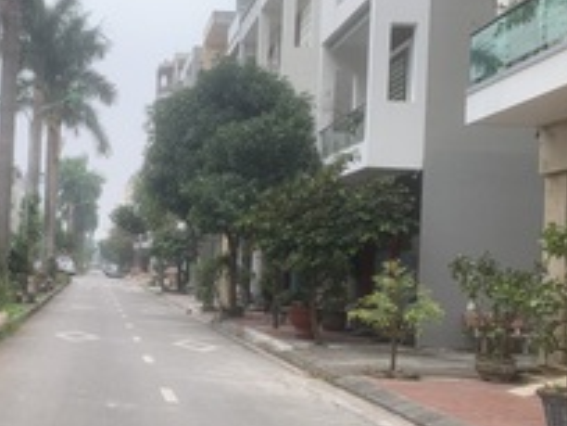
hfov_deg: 35.3
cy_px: 265
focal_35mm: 51
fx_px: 835
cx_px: 56
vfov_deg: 28.5
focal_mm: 4.25
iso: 25
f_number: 1.8
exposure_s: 1/338
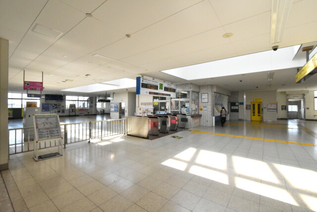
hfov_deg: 100.4
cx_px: 158
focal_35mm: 15
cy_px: 106
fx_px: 132
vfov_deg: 77.4
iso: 6400
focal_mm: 10
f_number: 13
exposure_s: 1/640
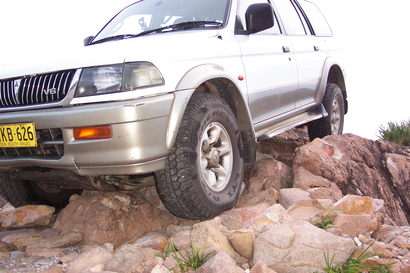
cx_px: 205
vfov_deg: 35.1
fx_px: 433
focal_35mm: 38
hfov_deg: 50.7
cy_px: 136
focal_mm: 8
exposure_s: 1/30
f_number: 2.8
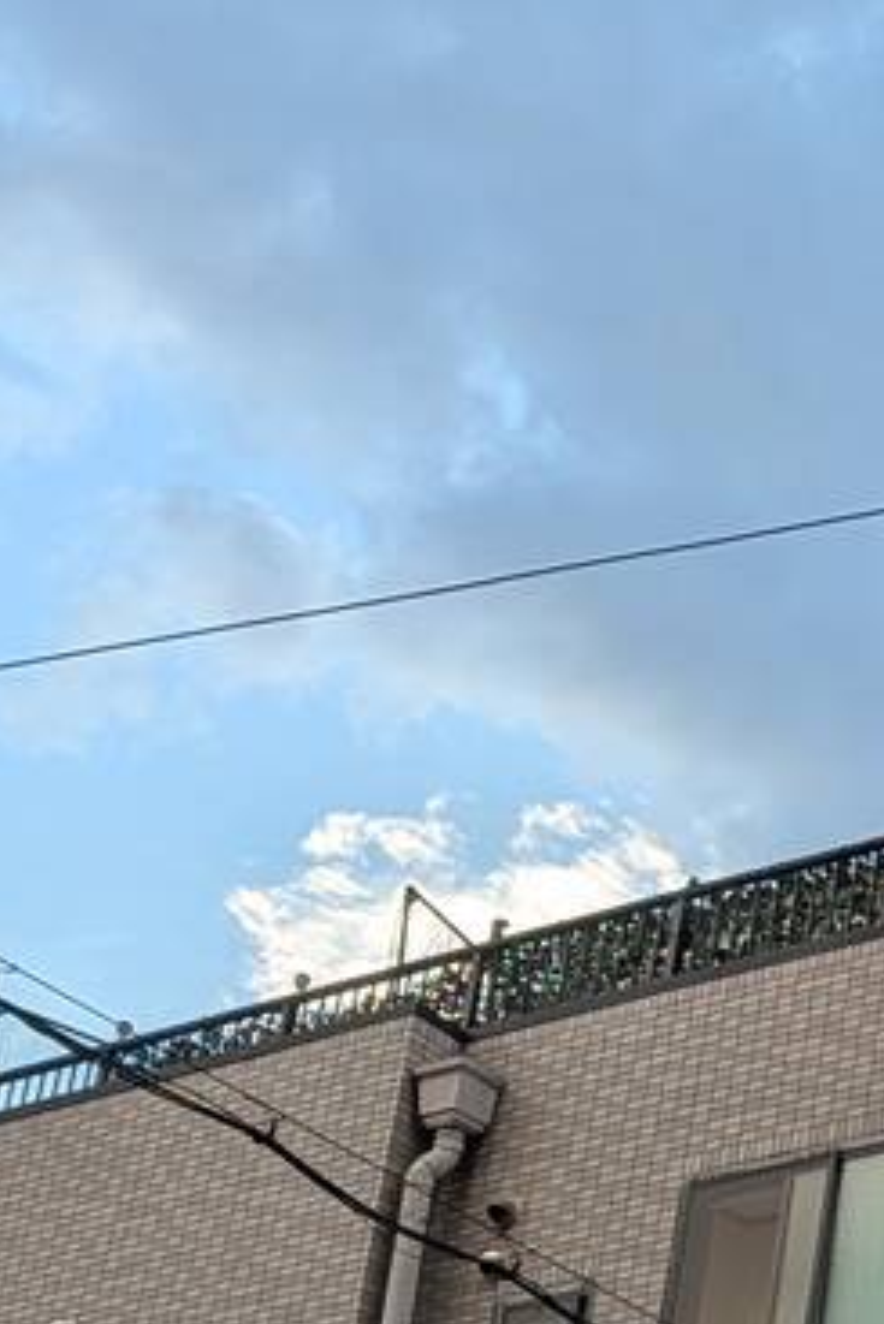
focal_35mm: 109
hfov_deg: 11.3
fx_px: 4011
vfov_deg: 18.2
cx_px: 1791
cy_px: 1353
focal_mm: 6.9
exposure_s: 1/299
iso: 20
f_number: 1.68
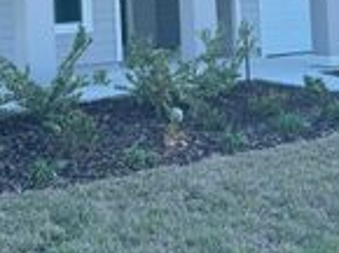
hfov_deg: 23.6
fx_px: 811
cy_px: -27
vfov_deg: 17.1
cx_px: 154
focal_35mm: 83
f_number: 1.78
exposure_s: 1/812
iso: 80
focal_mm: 6.76
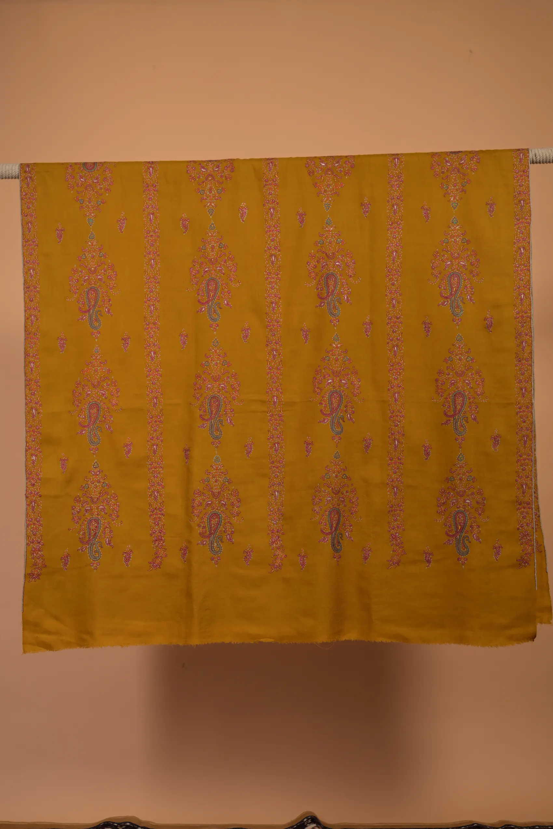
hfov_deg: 27.0
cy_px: 414
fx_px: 1152
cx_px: 276
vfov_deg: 39.6
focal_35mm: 50
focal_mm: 50
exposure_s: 1/200
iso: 125
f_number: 6.3
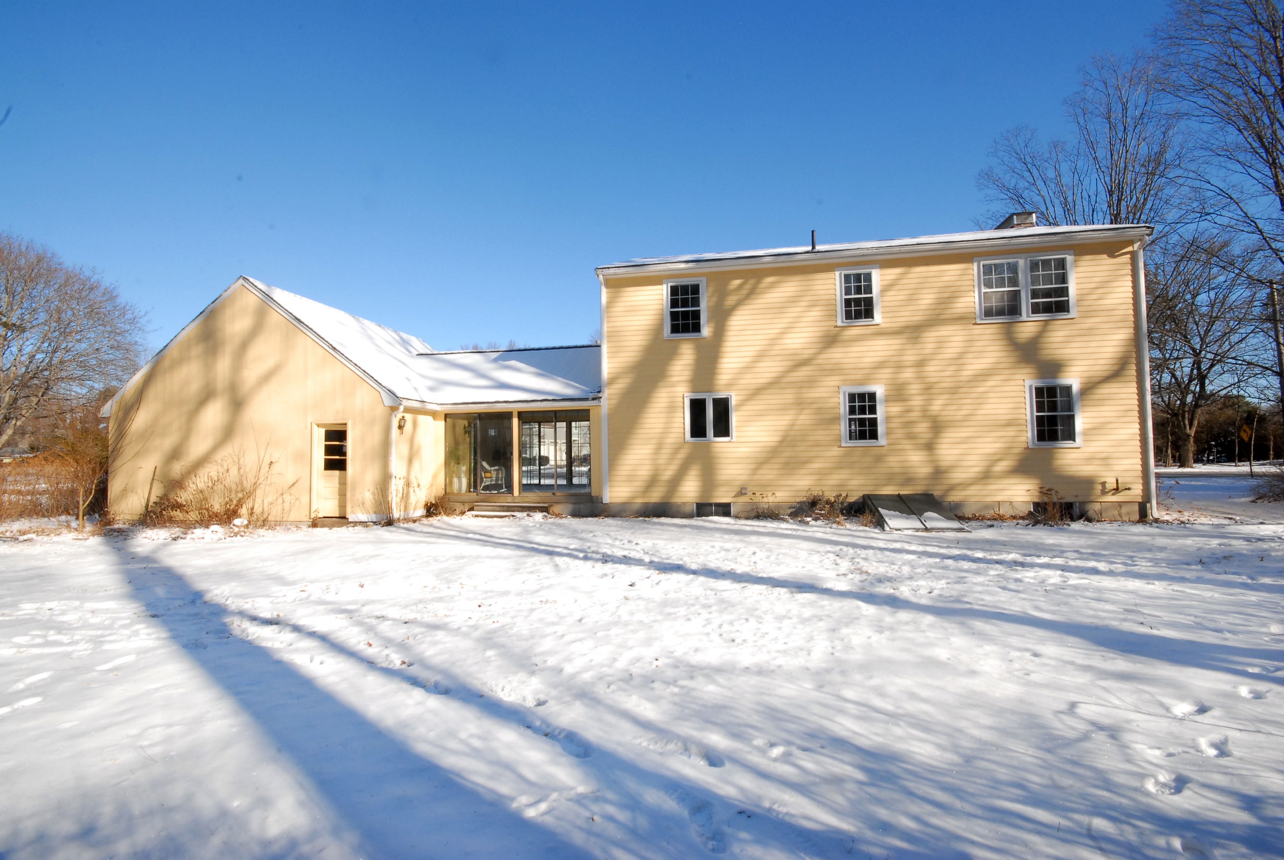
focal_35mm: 15
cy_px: 430
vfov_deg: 77.5
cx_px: 642
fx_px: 536
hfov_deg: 100.3
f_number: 20
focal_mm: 10
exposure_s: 1/60
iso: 400
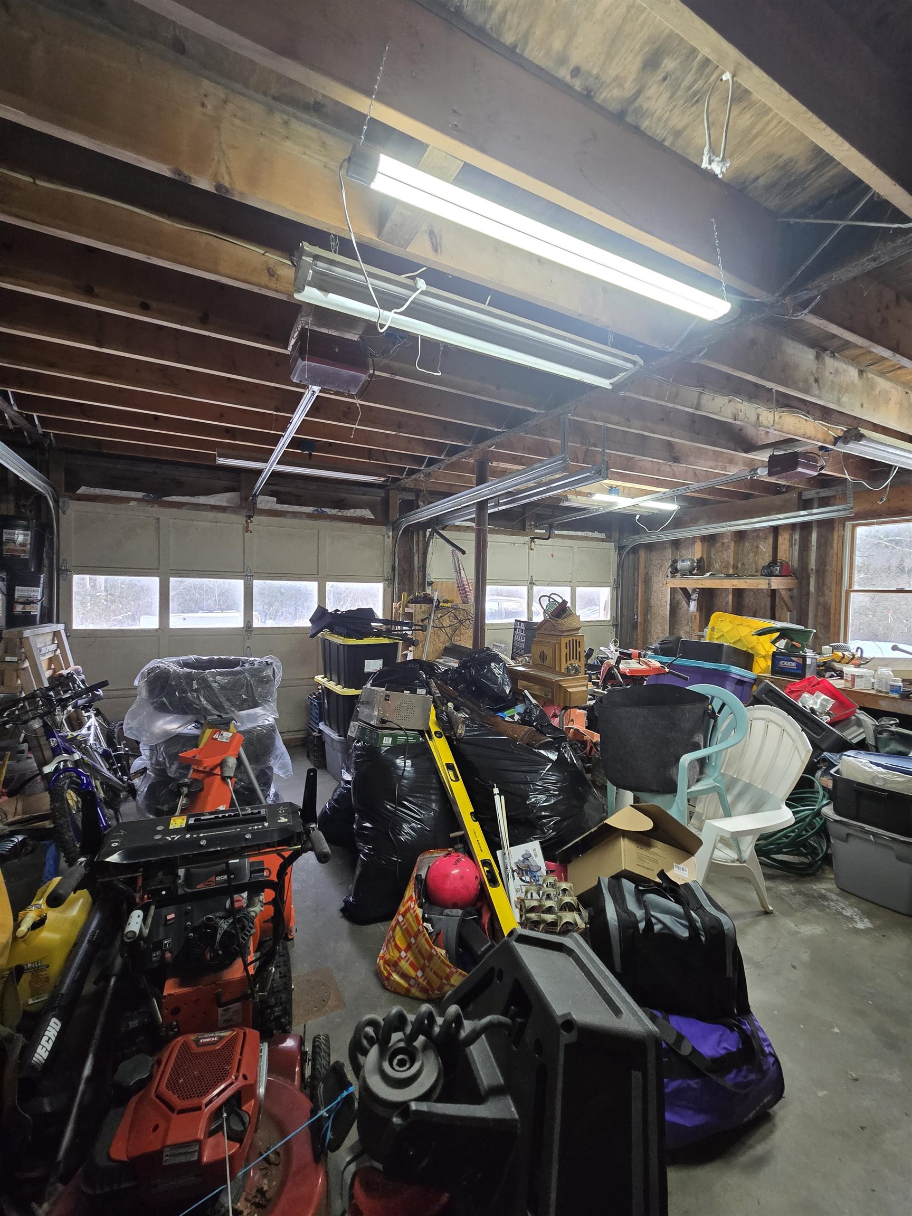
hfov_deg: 89.9
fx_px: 457
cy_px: 608
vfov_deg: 106.2
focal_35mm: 13
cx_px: 456
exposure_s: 1/60
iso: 200
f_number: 2.2
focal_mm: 2.2
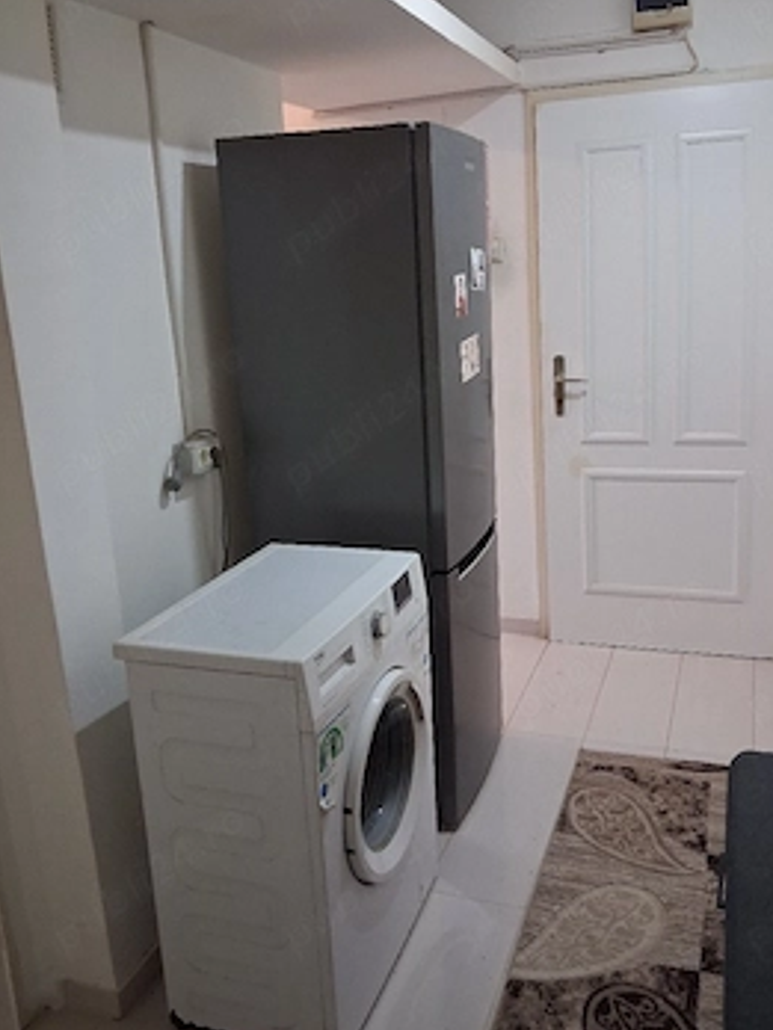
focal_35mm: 31
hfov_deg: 45.3
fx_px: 923
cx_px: 438
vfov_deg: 58.2
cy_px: 453
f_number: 1.8
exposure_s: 1/30
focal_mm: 4
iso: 500
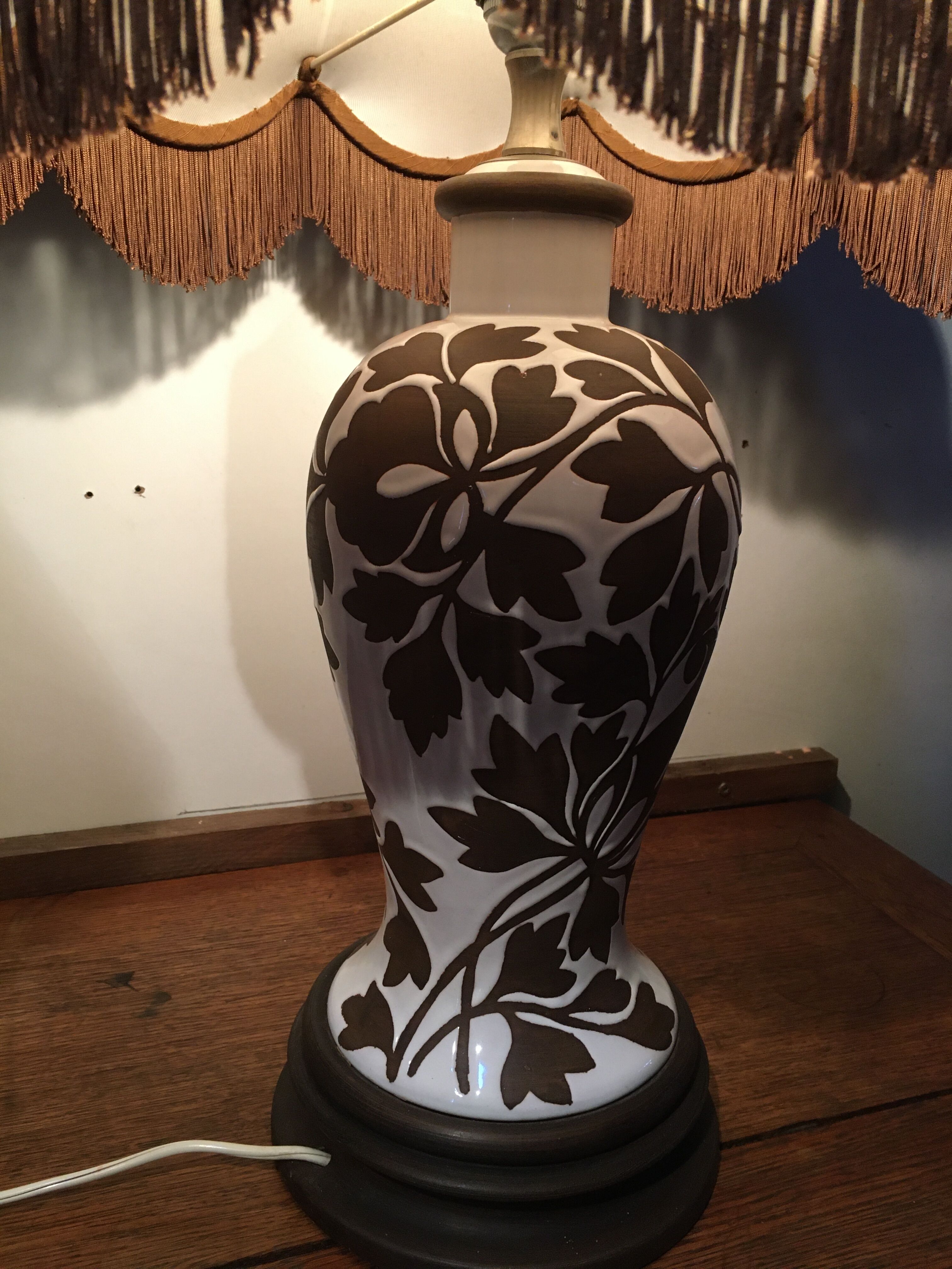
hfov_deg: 48.2
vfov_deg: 61.7
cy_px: 634
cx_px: 476
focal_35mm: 29
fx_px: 1063
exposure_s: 1/33
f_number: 2.2
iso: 160
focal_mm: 4.15
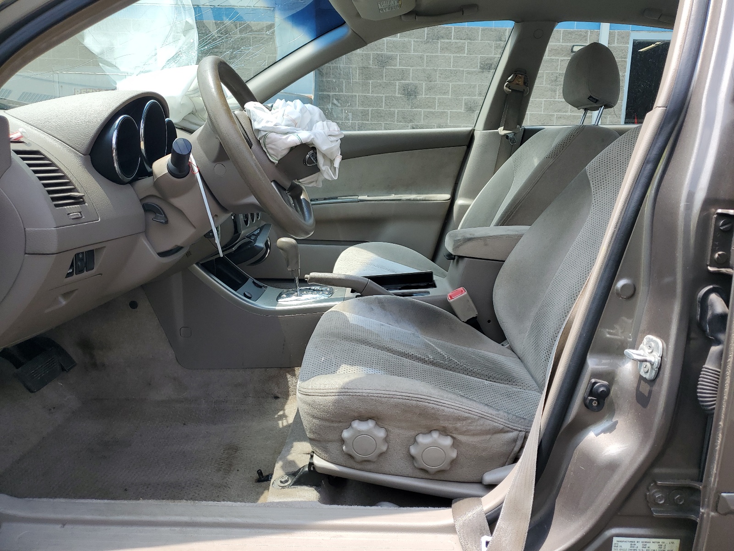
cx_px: 367
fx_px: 551
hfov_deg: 67.3
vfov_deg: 53.1
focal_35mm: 26
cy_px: 276
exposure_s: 1/1111
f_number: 1.5
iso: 50
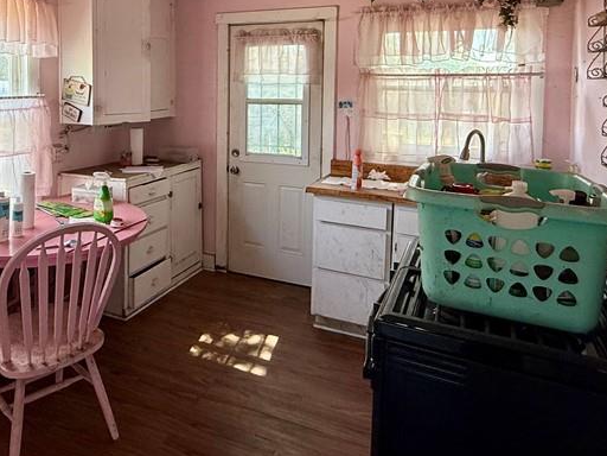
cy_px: 107
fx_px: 491
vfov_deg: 47.6
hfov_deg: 62.0
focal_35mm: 28
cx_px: 207
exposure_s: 1/99
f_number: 2.2
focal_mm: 2.22
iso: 125
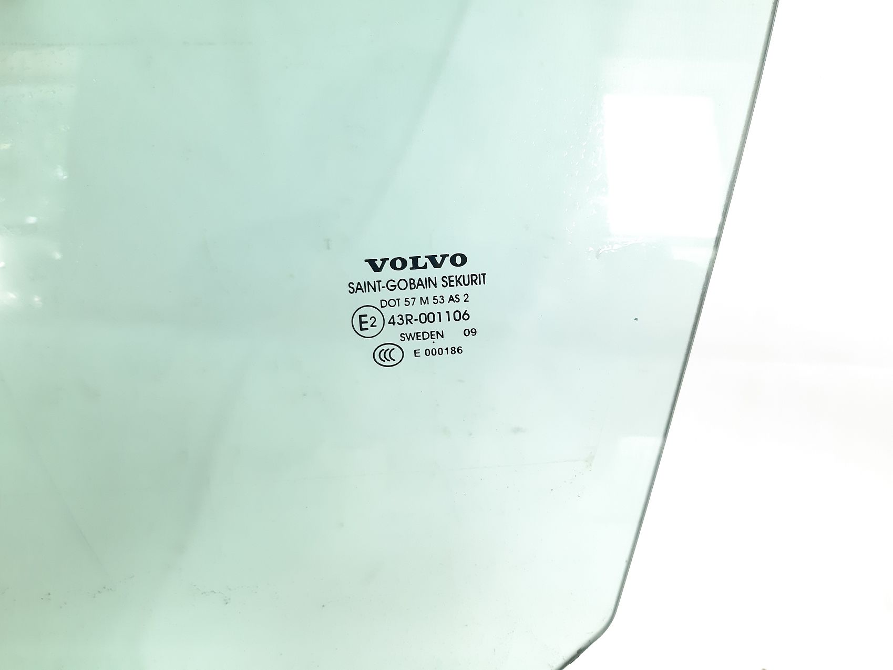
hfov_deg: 65.3
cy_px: 335
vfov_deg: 51.3
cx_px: 446
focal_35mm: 27
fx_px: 696
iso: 200
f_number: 1.7
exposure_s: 1/50
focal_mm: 3.93
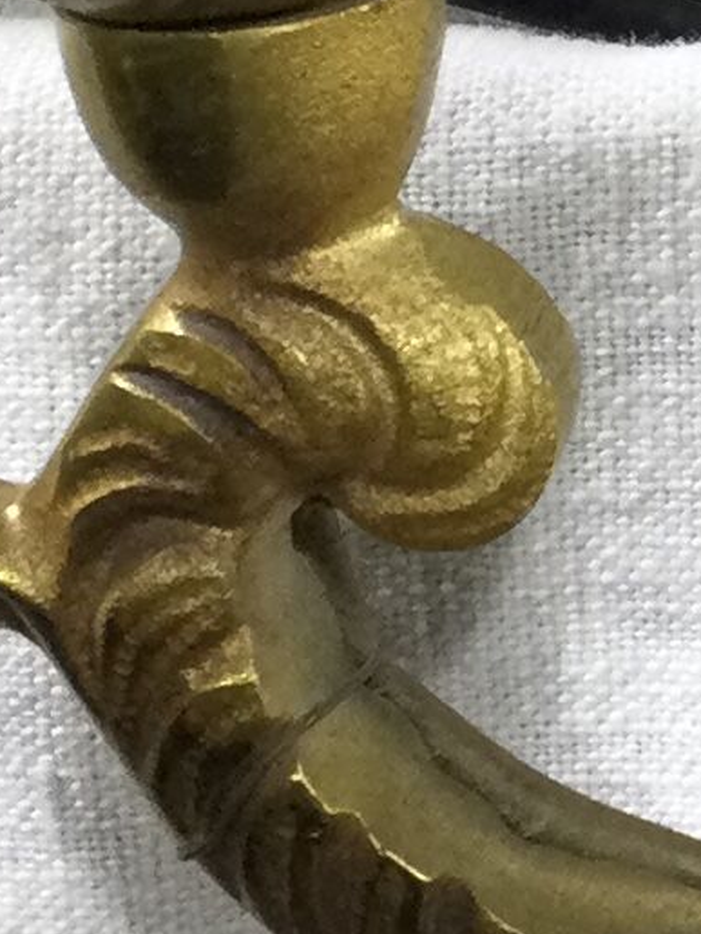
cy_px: -22
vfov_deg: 10.0
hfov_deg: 7.2
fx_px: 5292
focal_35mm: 196
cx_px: 1583
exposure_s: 1/33
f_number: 2.4
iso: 32
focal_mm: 3.3
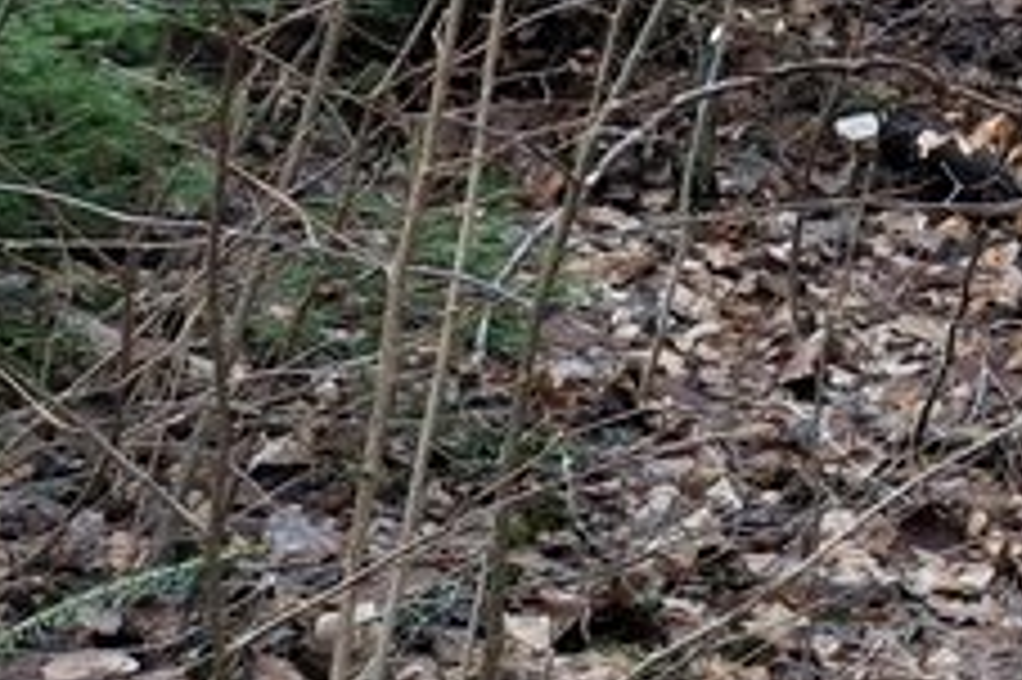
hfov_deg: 13.5
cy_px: -887
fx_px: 3745
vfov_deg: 9.4
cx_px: 1999
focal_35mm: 132
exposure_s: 1/244
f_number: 1.8
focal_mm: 4.69
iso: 32
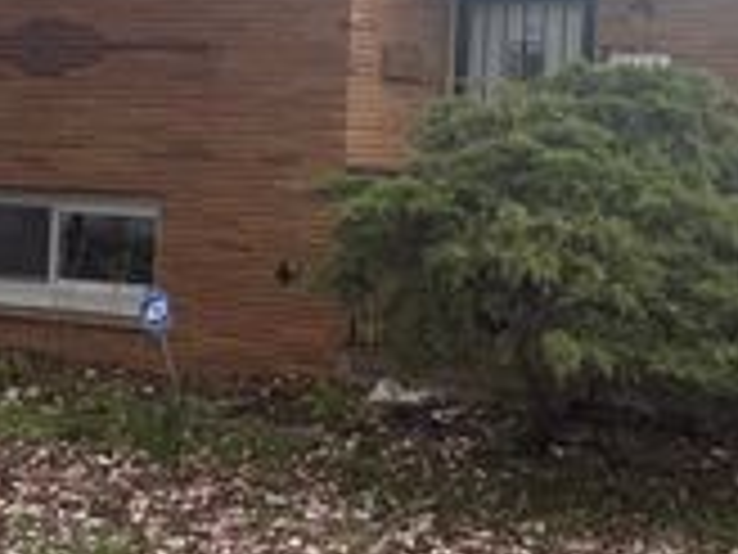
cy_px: 56
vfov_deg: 19.8
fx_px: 1556
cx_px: 500
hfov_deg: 26.5
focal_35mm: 73
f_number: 1.78
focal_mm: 6.76
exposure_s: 1/3425
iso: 80
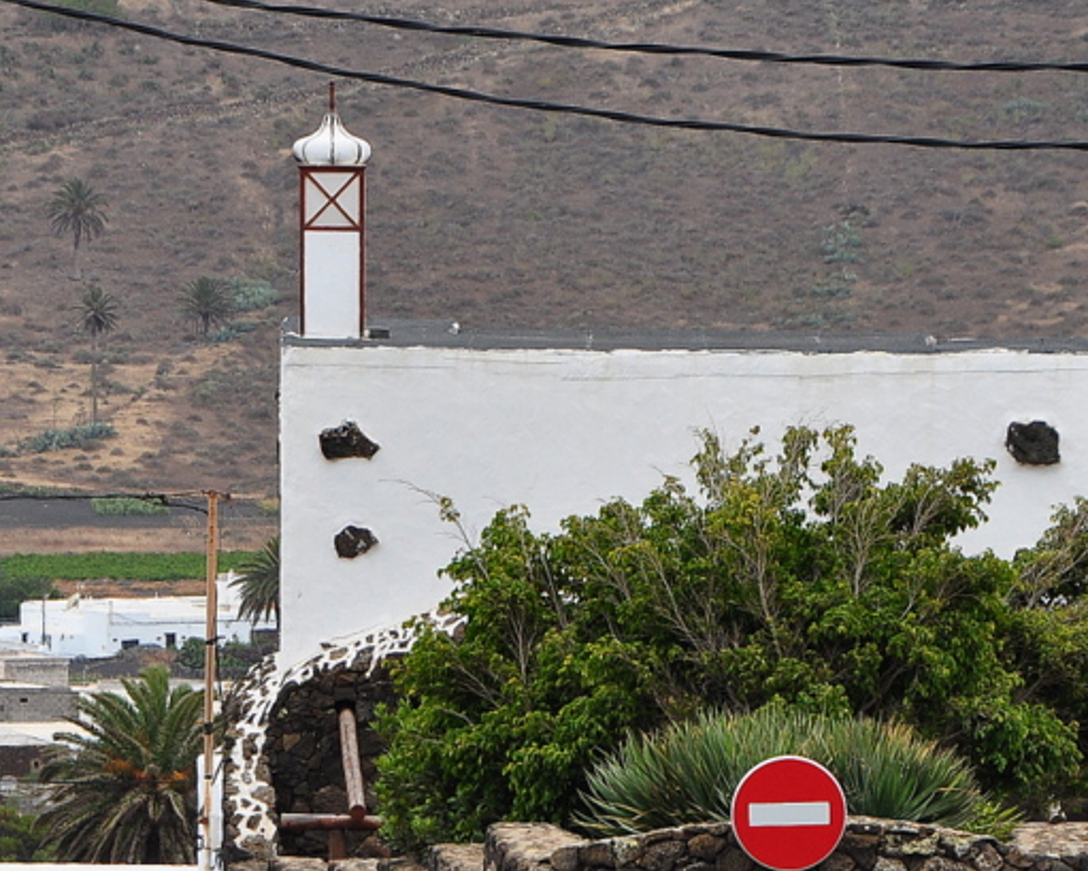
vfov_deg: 5.1
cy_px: 755
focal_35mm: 304
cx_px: 583
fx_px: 9791
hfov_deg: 6.4
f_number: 8
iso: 400
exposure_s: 1/1000
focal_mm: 92
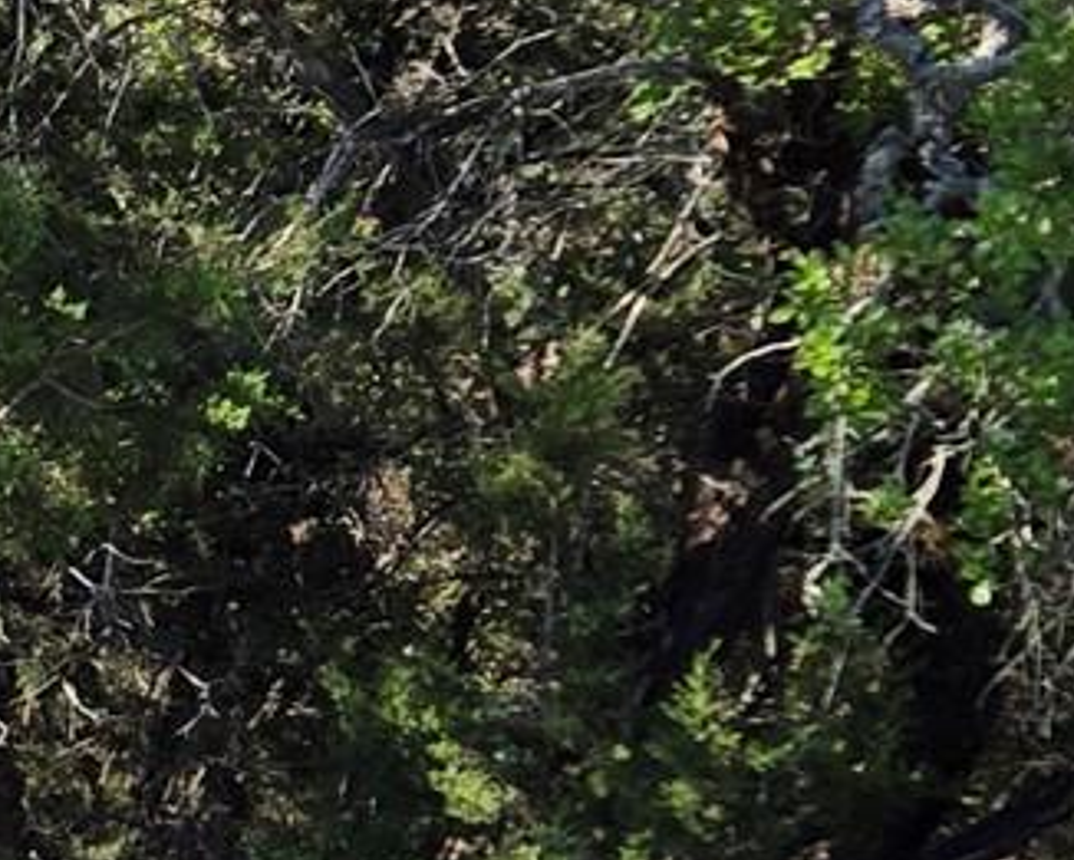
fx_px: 4483
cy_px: 771
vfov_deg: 10.9
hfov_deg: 11.9
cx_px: -1226
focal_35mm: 141
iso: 25
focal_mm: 5.4
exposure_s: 1/803
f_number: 1.8
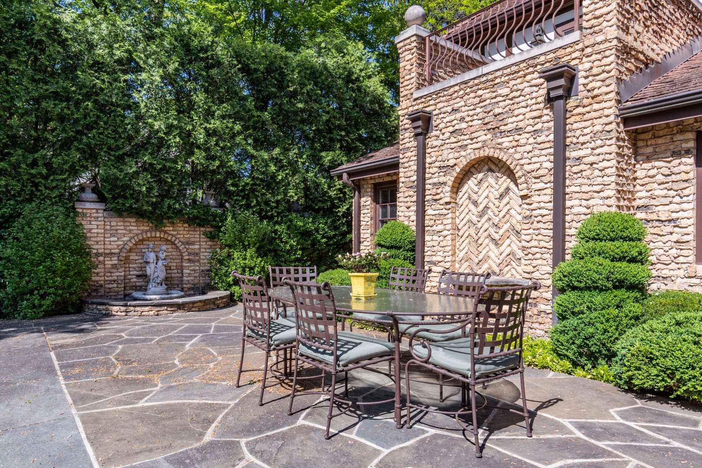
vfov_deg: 56.1
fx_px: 439
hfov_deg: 77.3
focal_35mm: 22
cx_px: 351
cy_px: 234
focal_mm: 15
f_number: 9
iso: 200
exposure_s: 1/320
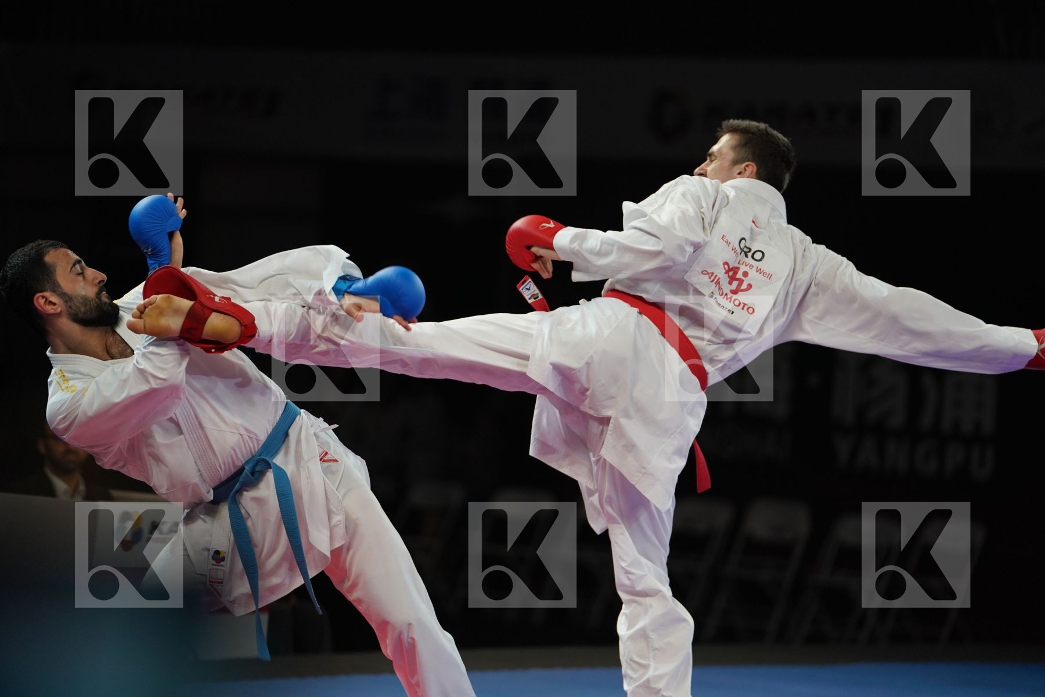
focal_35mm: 162
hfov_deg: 12.7
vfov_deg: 8.5
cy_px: 348
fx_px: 4702
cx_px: 522
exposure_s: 1/1000
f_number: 2.8
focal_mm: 162
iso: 1600
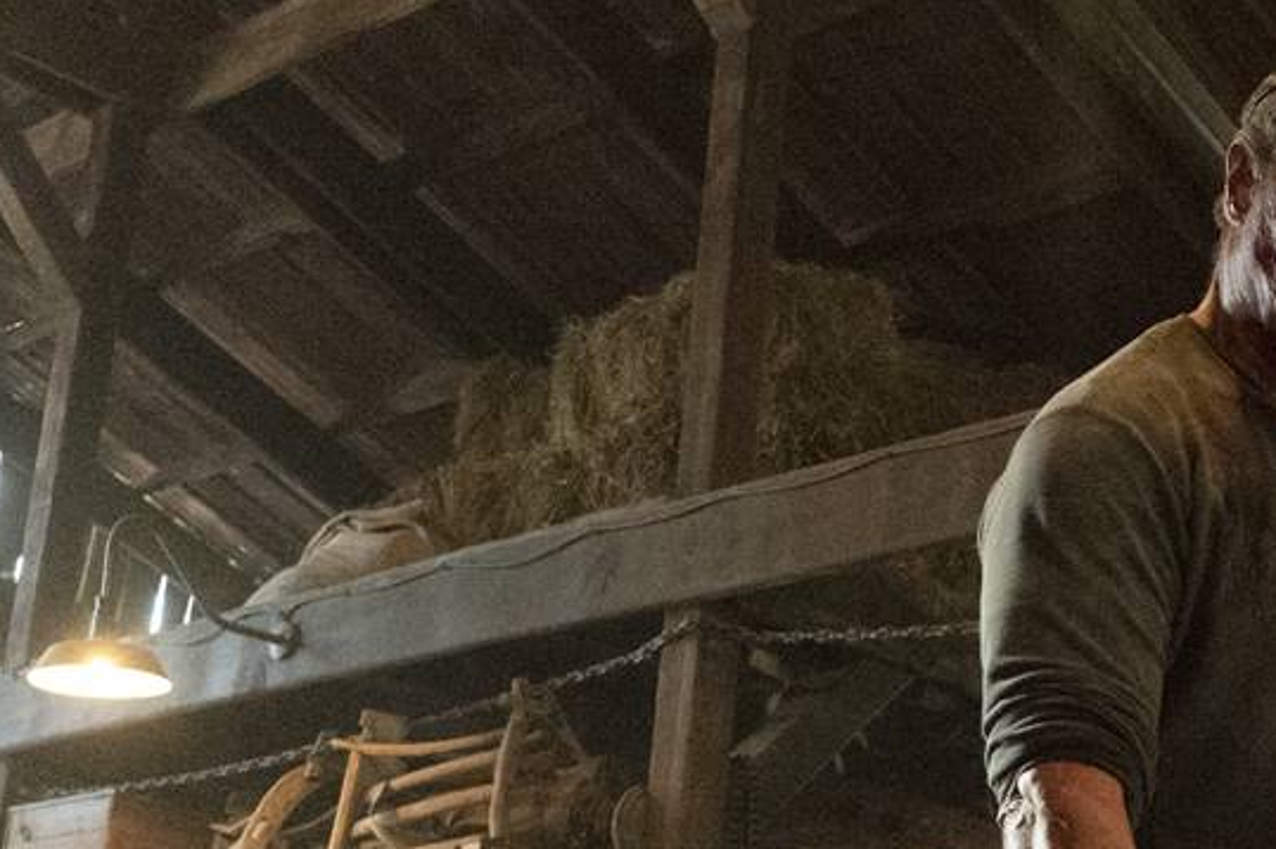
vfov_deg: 18.0
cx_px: 965
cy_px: 716
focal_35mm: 75
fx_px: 2657
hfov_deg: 26.6
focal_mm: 28
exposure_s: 1/400
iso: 20000
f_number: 4.5
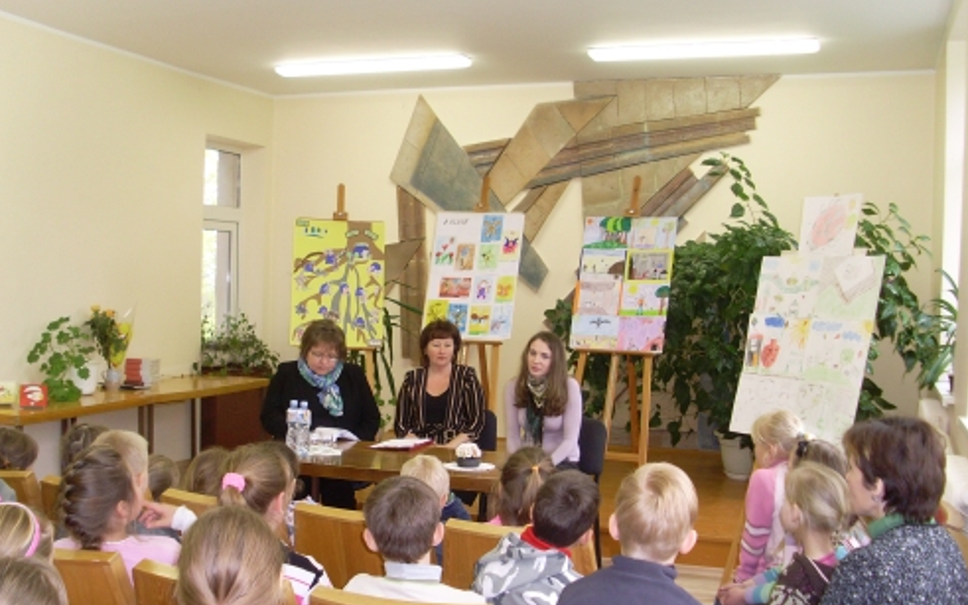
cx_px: 481
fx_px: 1082
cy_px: 338
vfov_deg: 31.2
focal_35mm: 41
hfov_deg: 48.2
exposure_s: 1/45
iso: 120
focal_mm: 6.3
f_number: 3
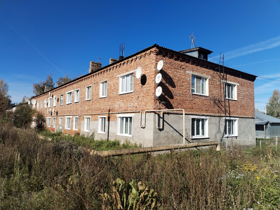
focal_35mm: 29
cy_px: 105
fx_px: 235
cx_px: 140
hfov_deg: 61.7
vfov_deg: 48.2
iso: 100
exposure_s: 1/2281
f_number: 1.8
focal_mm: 4.75
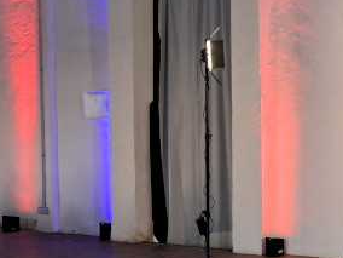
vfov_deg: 19.3
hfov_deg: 22.7
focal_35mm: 76
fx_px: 753
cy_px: 164
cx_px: 454
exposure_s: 1/33
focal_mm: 4
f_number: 1.8
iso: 250
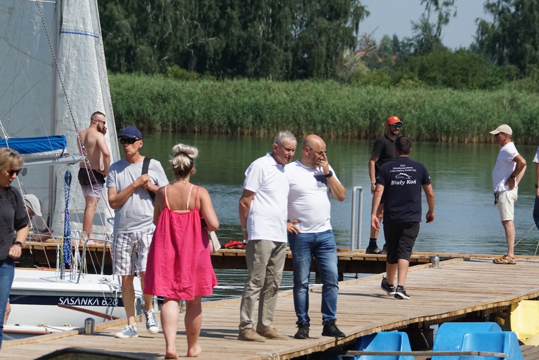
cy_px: 180
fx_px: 5166
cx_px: 270
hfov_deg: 6.0
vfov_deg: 4.0
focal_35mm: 345
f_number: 10
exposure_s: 1/3200
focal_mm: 230
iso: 1600
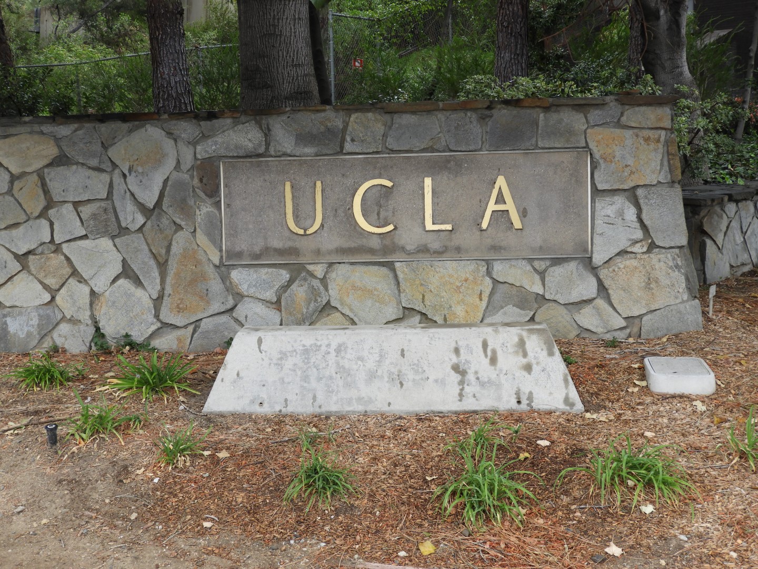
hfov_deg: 42.1
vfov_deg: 32.2
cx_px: 379
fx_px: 985
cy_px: 284
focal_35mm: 45
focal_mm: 8.1
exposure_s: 1/100
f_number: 4
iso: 100
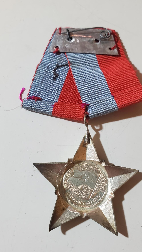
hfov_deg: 40.1
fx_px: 194
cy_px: 126
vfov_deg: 66.1
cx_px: 80
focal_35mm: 29
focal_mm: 4.3
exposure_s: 1/50
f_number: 2.4
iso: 500
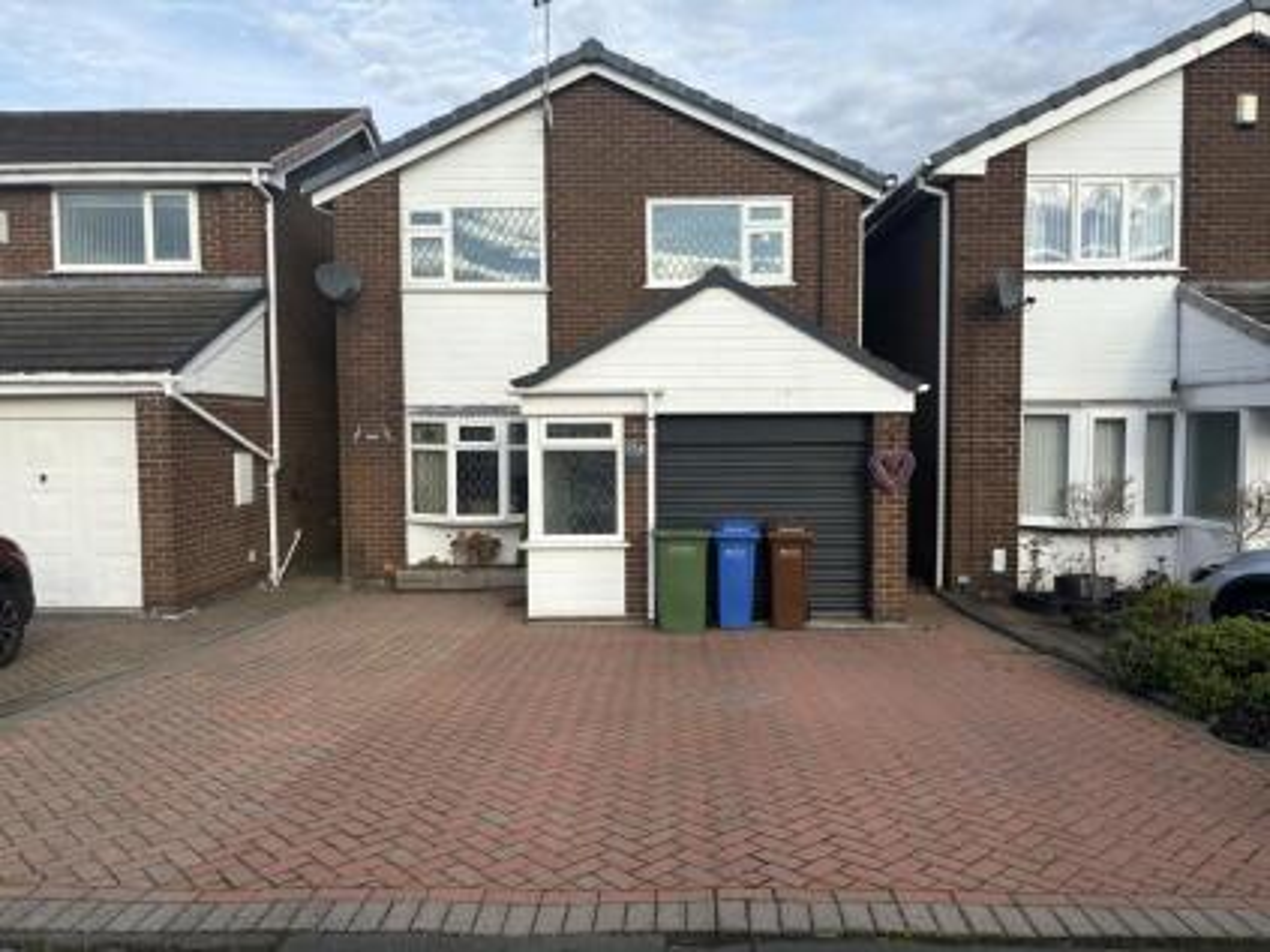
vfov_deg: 53.0
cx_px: 635
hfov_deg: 67.3
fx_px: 954
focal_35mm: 26
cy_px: 476
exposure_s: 1/1783
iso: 50
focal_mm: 5.96
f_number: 1.6
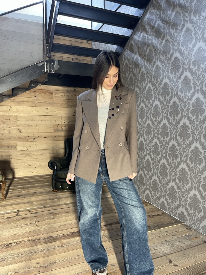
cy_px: 138
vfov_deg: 69.4
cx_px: 103
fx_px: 198
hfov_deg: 54.9
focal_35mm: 25
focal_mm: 5.1
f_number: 1.6
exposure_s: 1/60
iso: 250
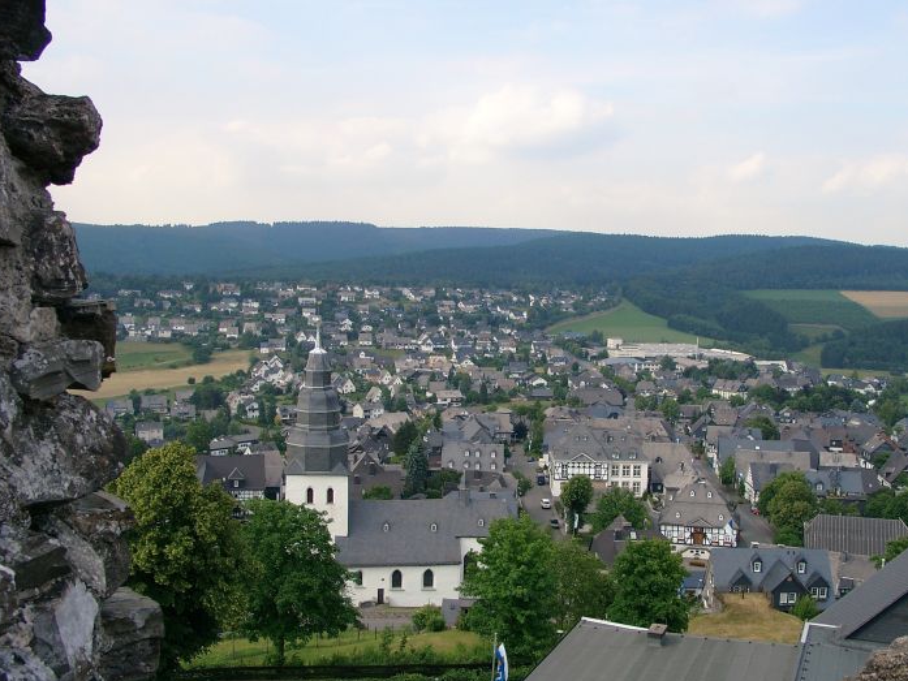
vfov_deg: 36.8
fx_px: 1023
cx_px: 509
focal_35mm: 39
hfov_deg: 47.8
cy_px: 327
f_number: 4
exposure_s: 1/334
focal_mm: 7.13
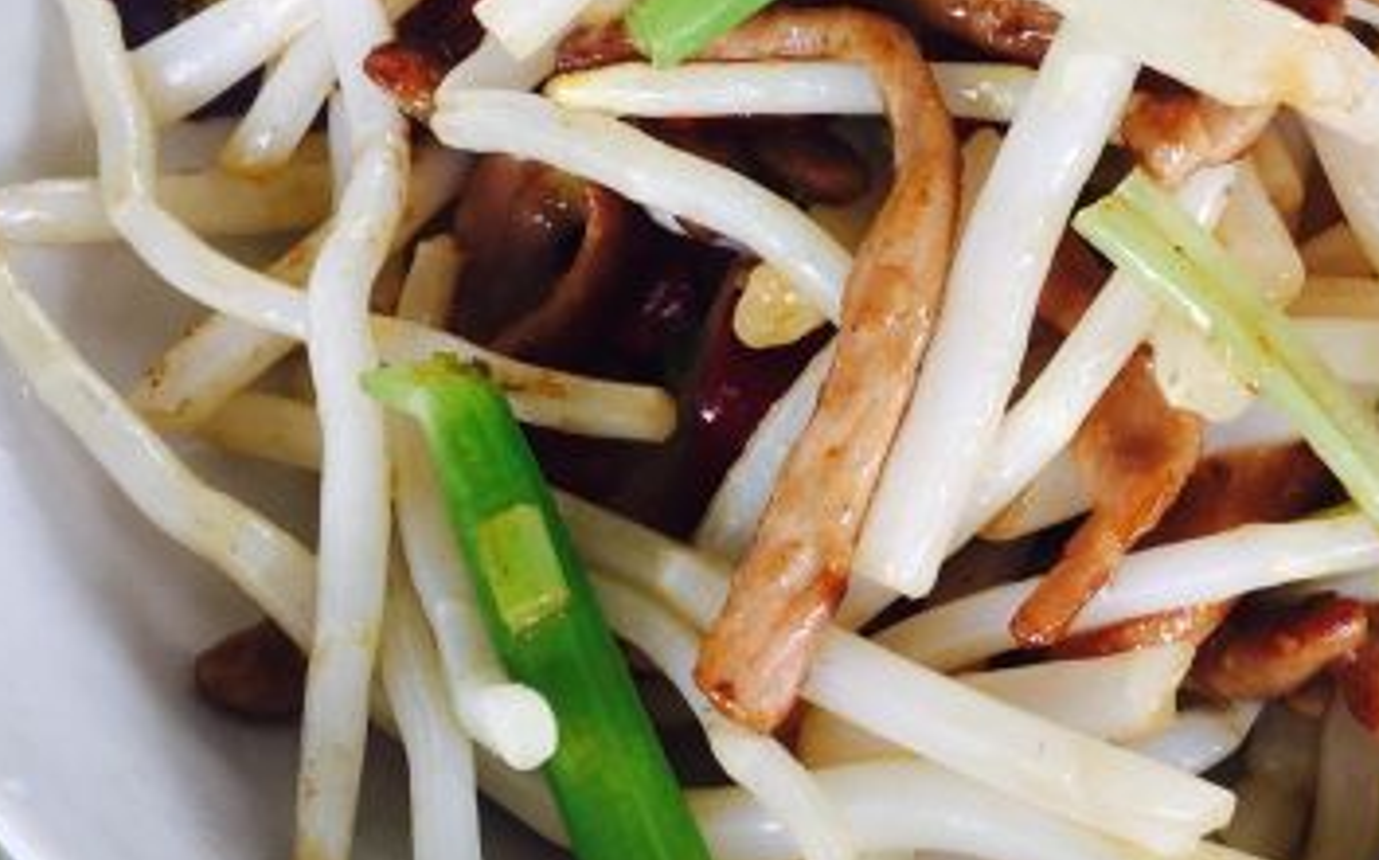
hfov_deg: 32.6
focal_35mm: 61
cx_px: 1094
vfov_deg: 21.2
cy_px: 299
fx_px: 2291
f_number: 2.2
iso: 50
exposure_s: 1/100
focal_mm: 4.15
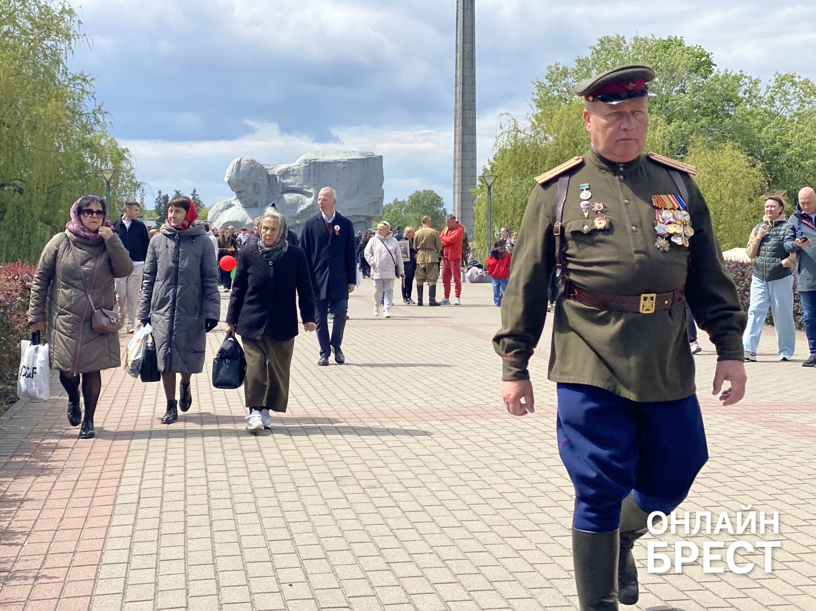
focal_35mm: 53
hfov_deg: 36.2
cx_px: 409
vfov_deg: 27.5
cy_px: 302
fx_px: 1249
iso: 20
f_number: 2
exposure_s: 1/1261
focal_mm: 6
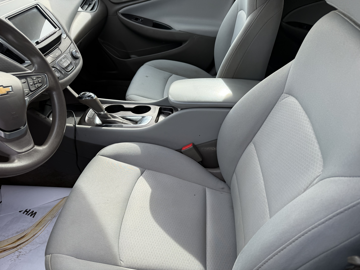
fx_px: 250
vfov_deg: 56.8
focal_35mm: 24
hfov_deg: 71.6
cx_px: 180
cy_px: 135
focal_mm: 6.76
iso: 80
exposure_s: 1/567
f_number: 1.78
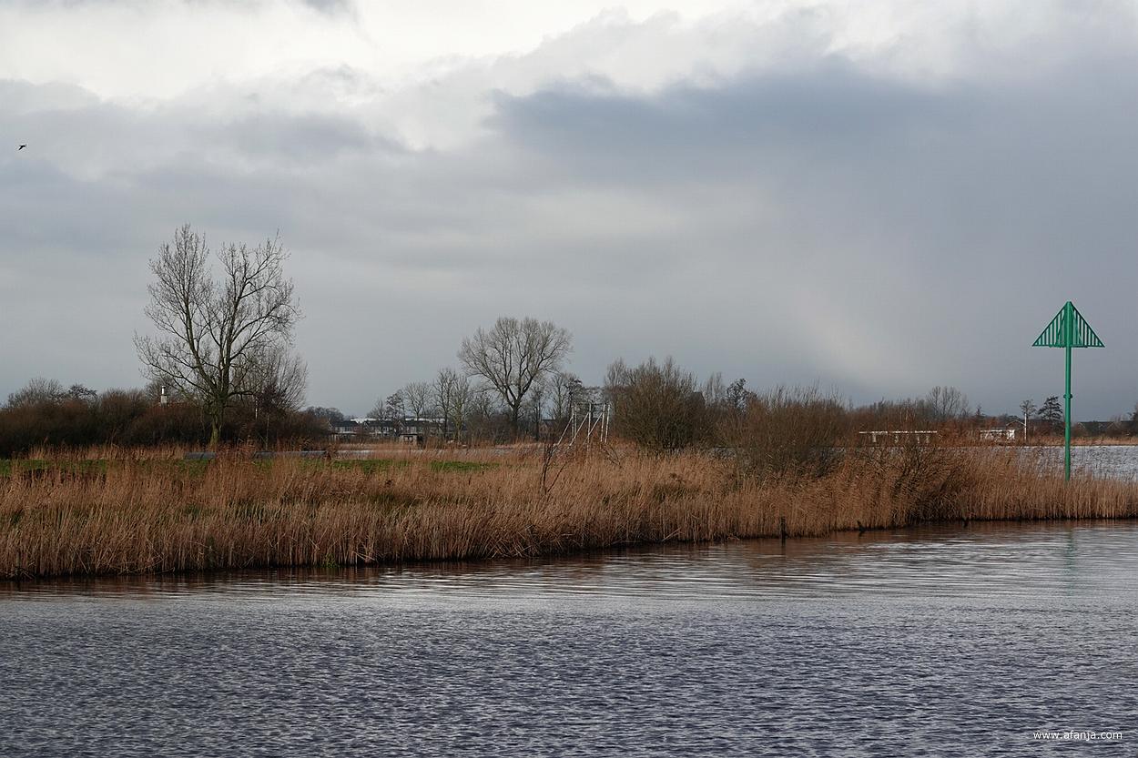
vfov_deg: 12.3
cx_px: 569
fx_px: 3508
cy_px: 379
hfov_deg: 18.4
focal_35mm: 111
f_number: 5
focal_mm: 40.73
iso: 200
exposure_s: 1/800
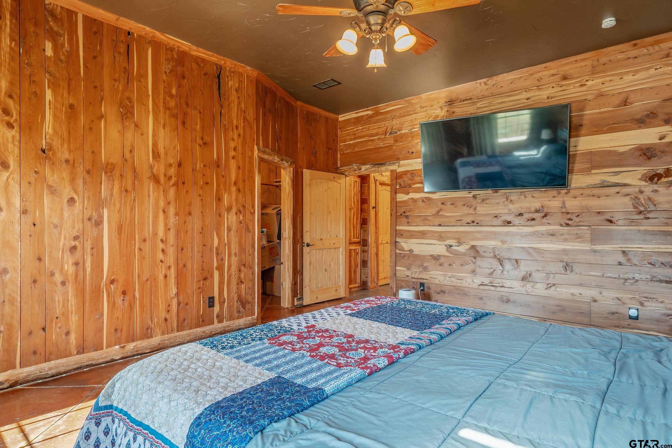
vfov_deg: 61.9
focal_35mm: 20
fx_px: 373
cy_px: 224
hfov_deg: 84.0
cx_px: 336
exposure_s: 1/8
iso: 800
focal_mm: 20
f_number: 8
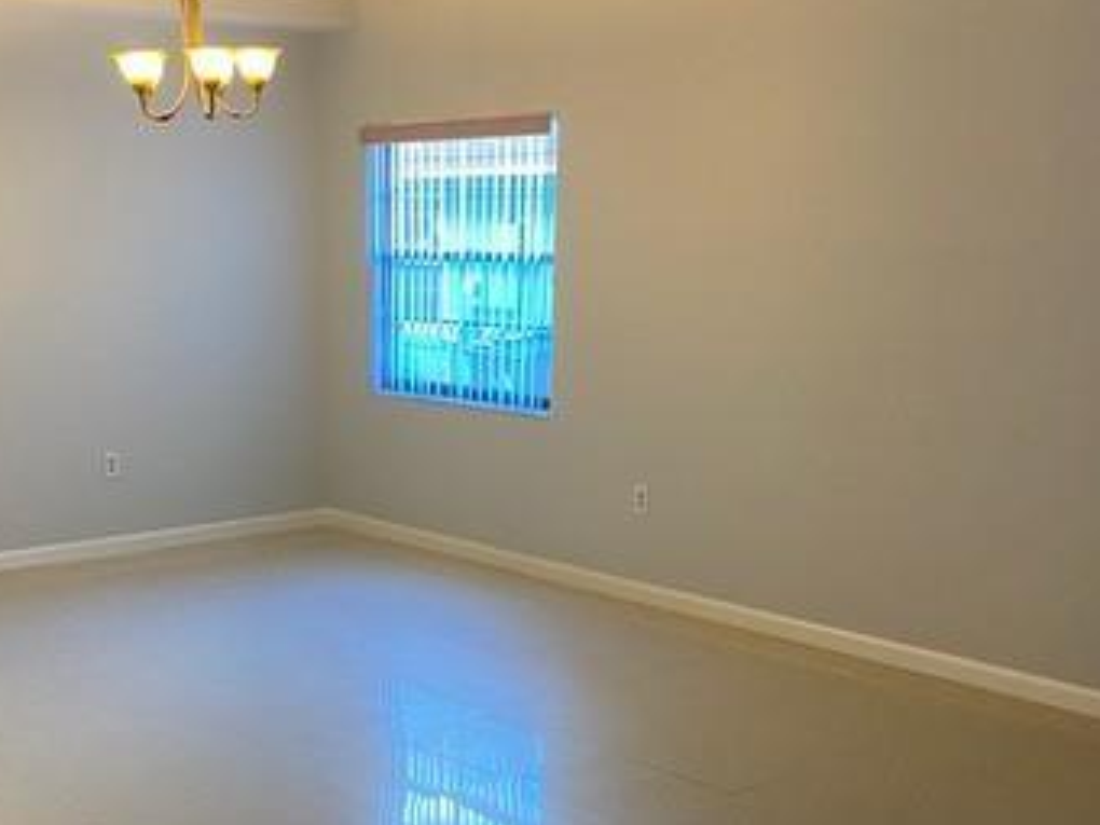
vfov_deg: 29.1
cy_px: 654
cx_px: 391
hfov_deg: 38.6
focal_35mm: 49
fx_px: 1557
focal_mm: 4.25
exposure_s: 1/60
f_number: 1.8
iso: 200
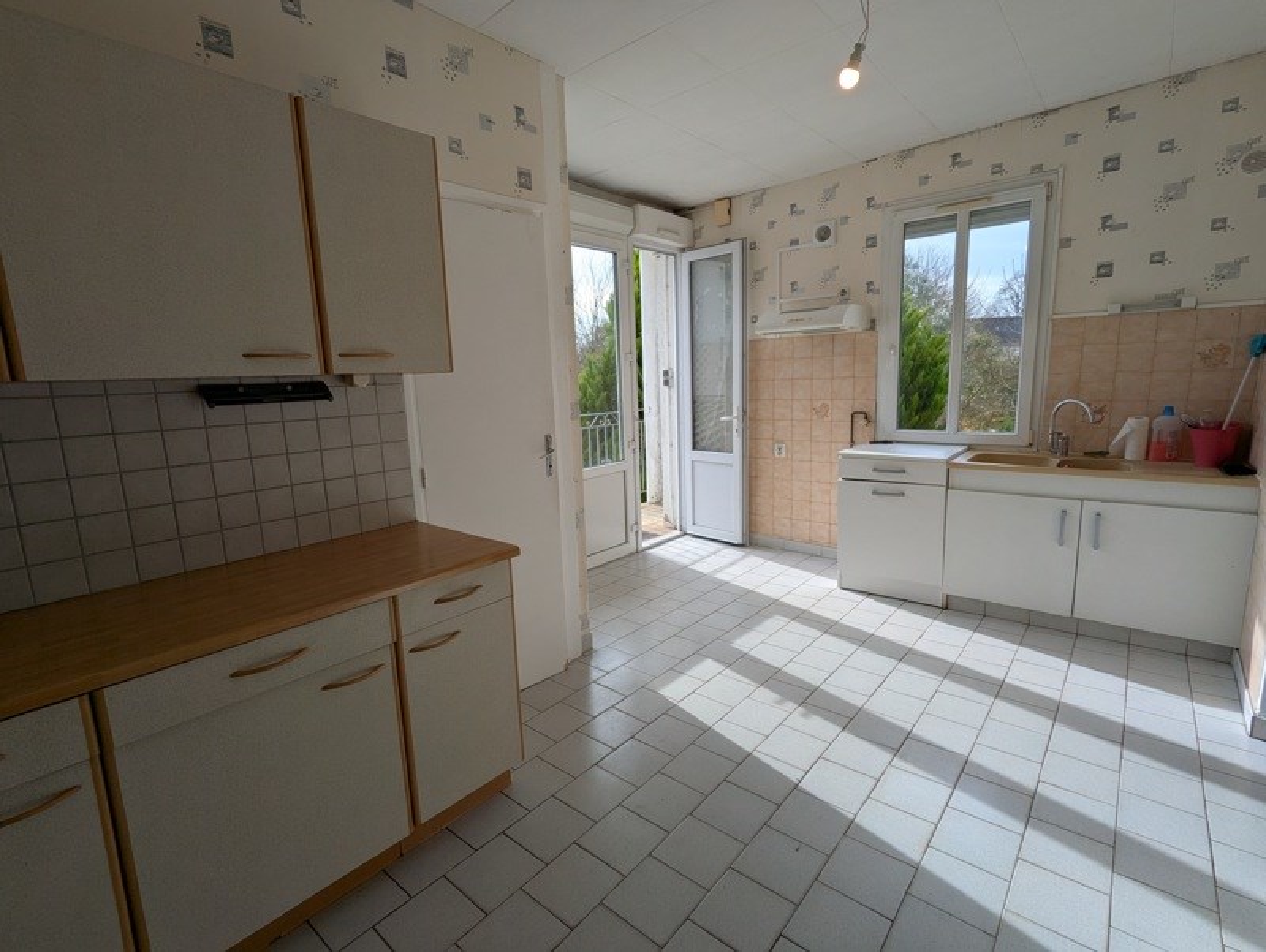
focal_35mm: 16
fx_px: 586
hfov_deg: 94.4
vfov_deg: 78.2
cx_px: 633
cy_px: 476
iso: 50
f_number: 2.2
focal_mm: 2.35
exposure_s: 1/574
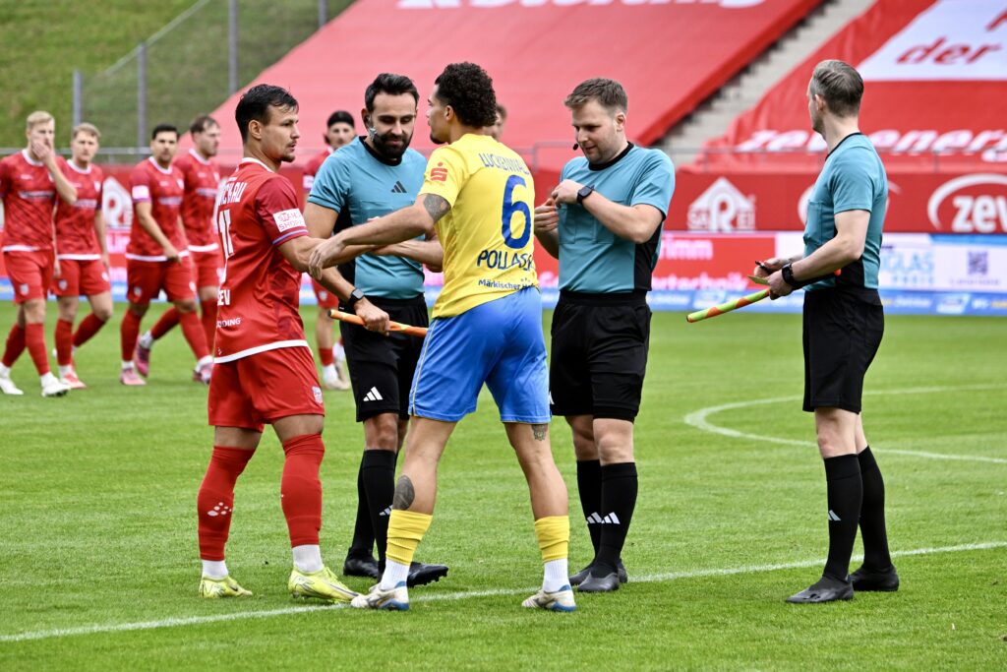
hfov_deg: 11.1
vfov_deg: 7.4
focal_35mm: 185
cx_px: 504
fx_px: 5175
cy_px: 336
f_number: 5.3
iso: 2200
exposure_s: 1/1600
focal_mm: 185
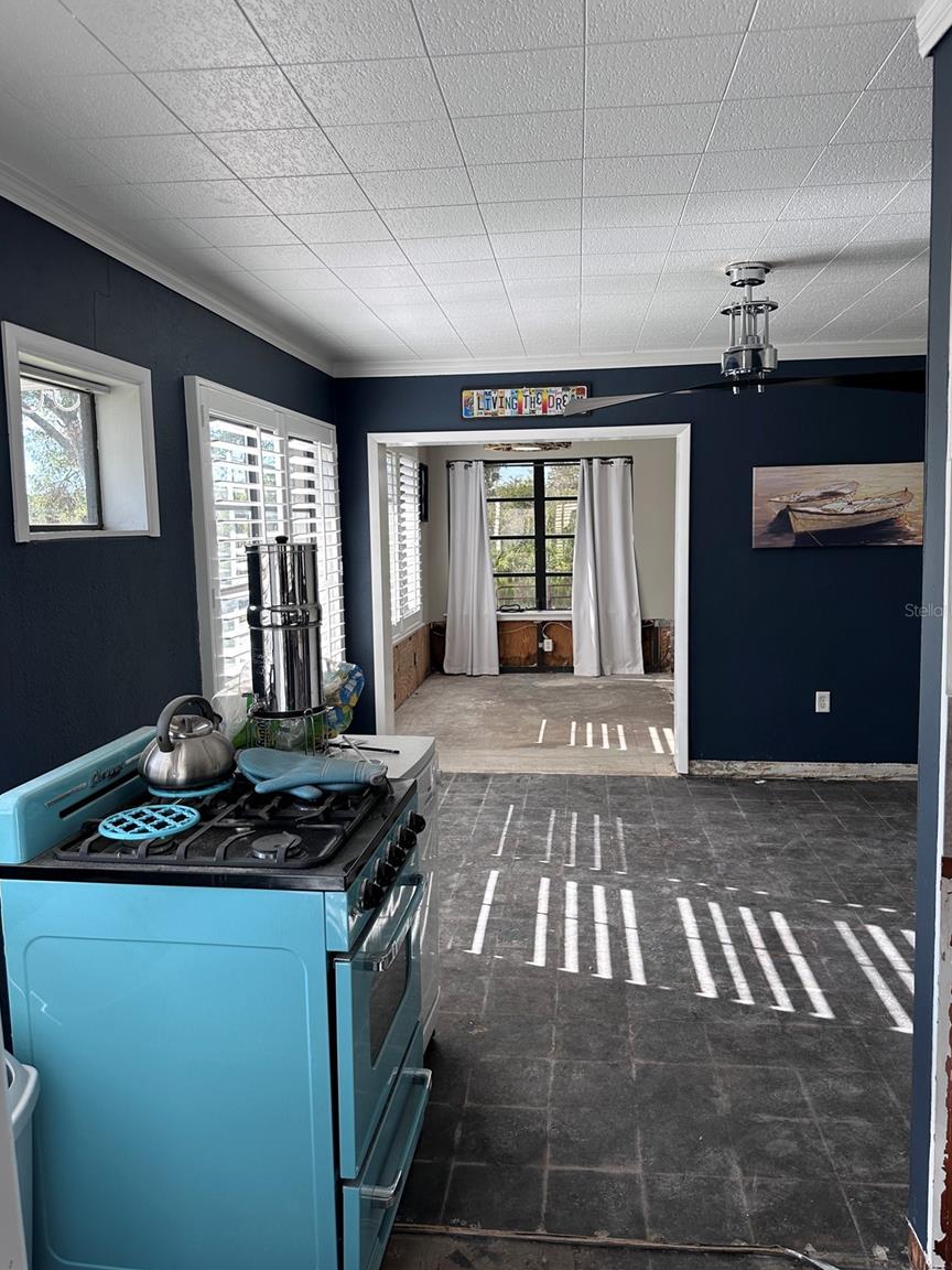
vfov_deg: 69.4
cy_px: 610
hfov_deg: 54.9
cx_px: 487
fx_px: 917
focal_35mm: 25
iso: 80
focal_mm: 6.86
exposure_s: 1/469
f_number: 1.78
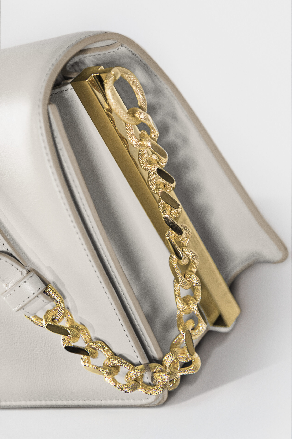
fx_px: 1194
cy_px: 220
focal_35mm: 98
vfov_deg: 20.8
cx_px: 146
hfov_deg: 13.9
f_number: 4
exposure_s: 1/80
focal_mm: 98
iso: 1000
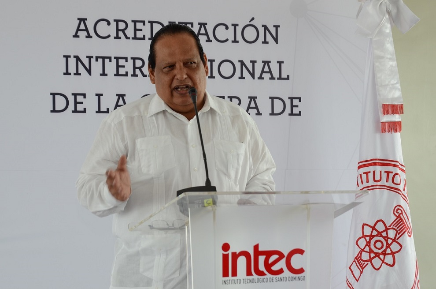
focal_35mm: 120
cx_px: 218
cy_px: 144
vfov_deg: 11.4
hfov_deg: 17.1
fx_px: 1450
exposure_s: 1/100
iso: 400
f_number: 5.6
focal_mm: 80
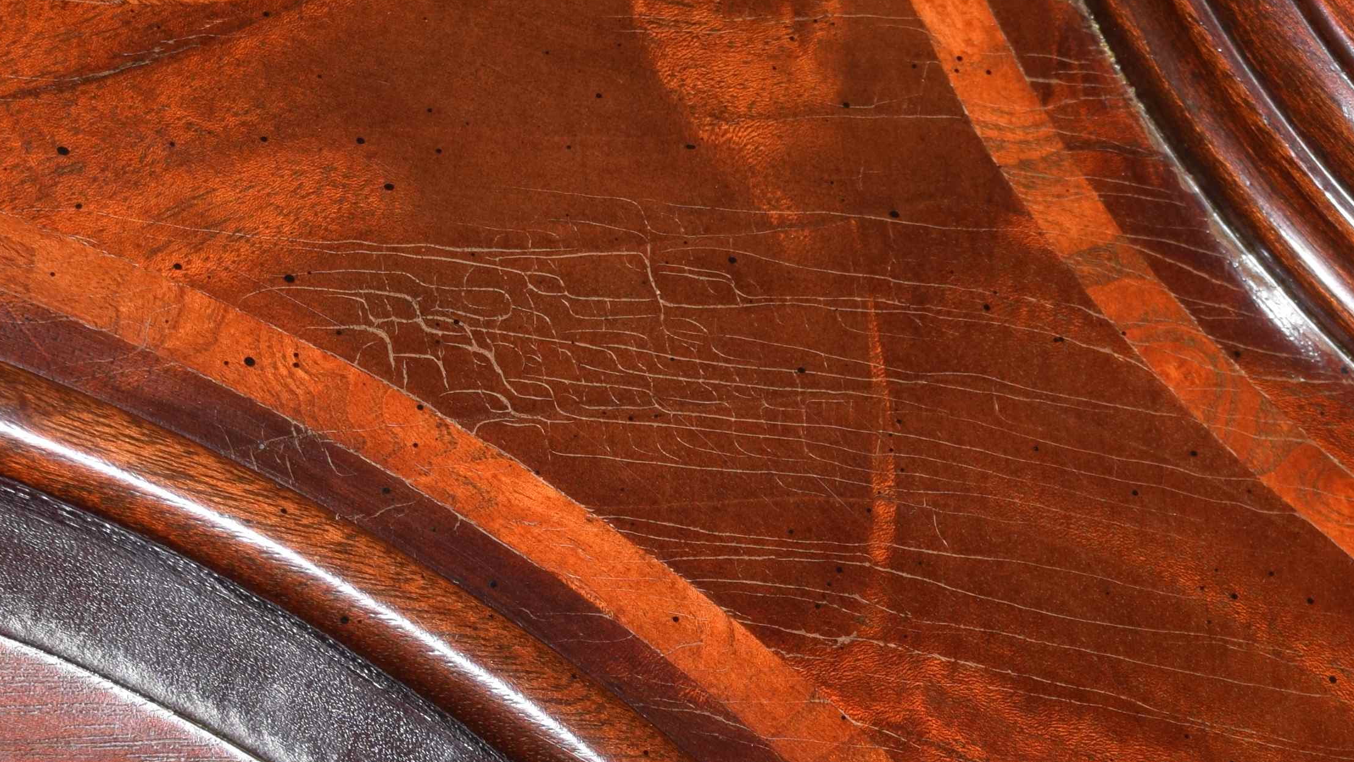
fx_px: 5329
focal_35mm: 148
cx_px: 1326
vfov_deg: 8.1
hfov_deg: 14.3
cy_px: 878
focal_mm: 35
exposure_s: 1/200
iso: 100
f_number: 8
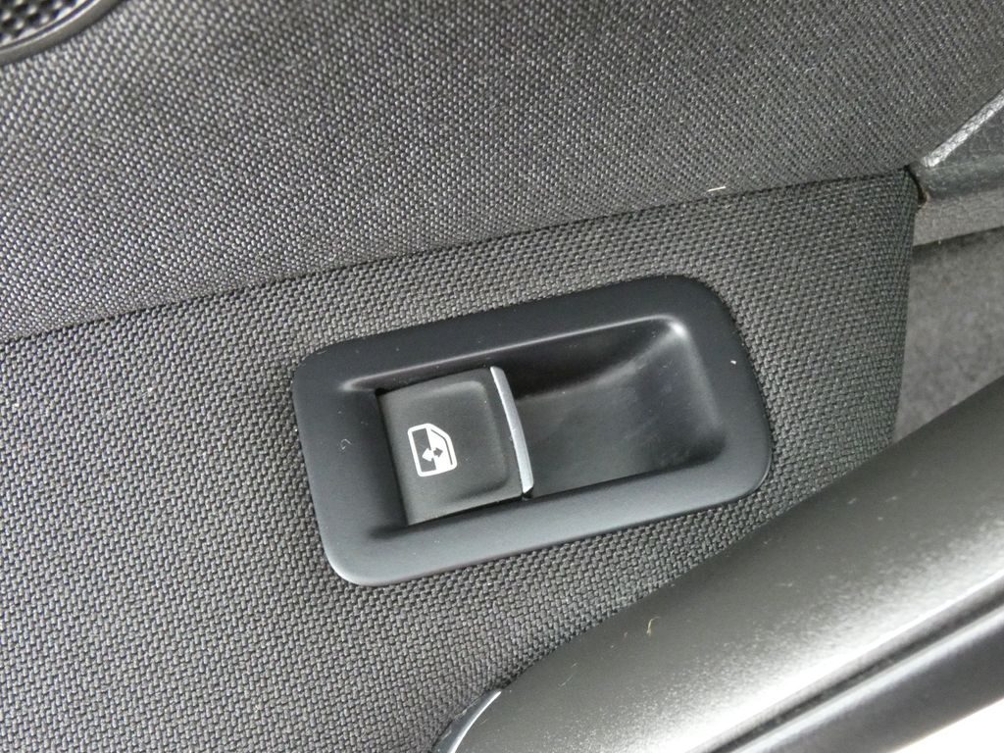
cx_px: 502
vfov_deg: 31.5
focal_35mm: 46
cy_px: 376
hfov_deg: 41.2
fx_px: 1334
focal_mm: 8.2
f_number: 5.6
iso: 1600
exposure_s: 1/25
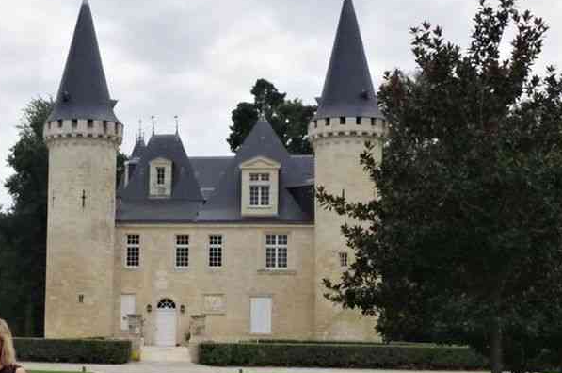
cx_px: 191
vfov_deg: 19.6
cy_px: 247
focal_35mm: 69
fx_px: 1075
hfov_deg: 29.1
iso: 3200
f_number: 11
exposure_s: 1/3200
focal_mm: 28.13
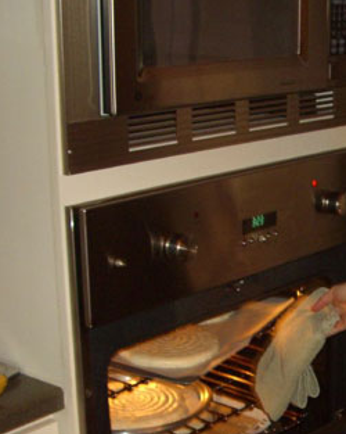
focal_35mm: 83
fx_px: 1063
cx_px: 372
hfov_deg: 17.9
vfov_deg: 22.7
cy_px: 351
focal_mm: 7.9
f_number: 2.8
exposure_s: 1/30
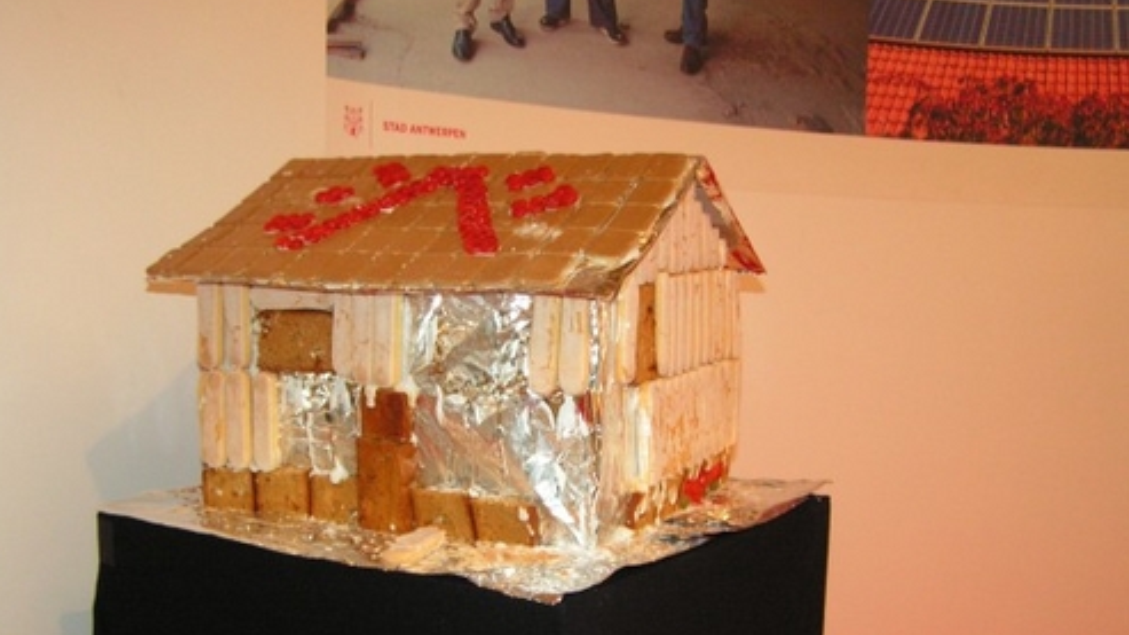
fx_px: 1257
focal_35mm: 42
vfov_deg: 28.2
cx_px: 561
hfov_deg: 48.4
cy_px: 398
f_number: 2.8
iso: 200
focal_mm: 6.3
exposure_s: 1/40
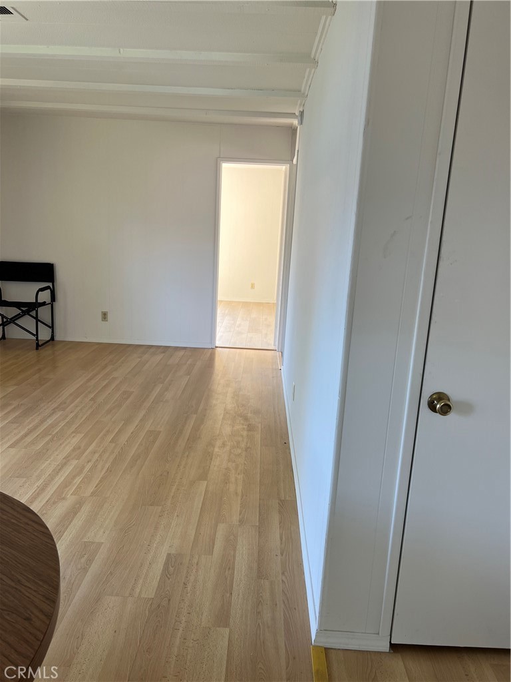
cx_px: 256
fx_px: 512
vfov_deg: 67.3
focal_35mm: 26
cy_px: 341
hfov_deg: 53.1
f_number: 1.5
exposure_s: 1/121
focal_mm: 5.7
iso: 64
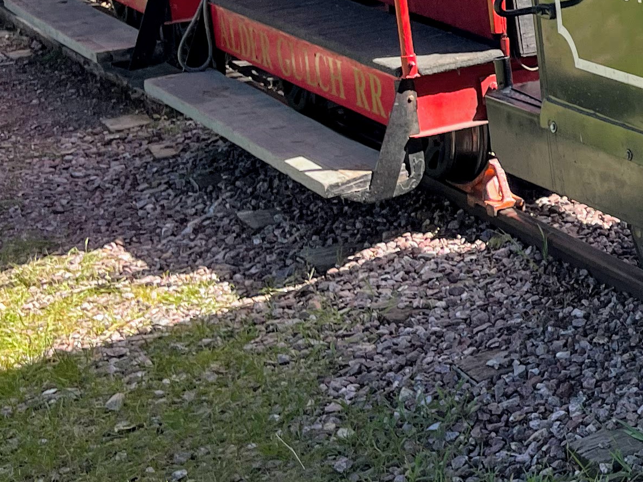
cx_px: 1020
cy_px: 41
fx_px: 1653
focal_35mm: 89
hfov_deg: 18.8
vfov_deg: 16.4
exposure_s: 1/871
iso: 50
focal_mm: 5.1
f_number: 1.6
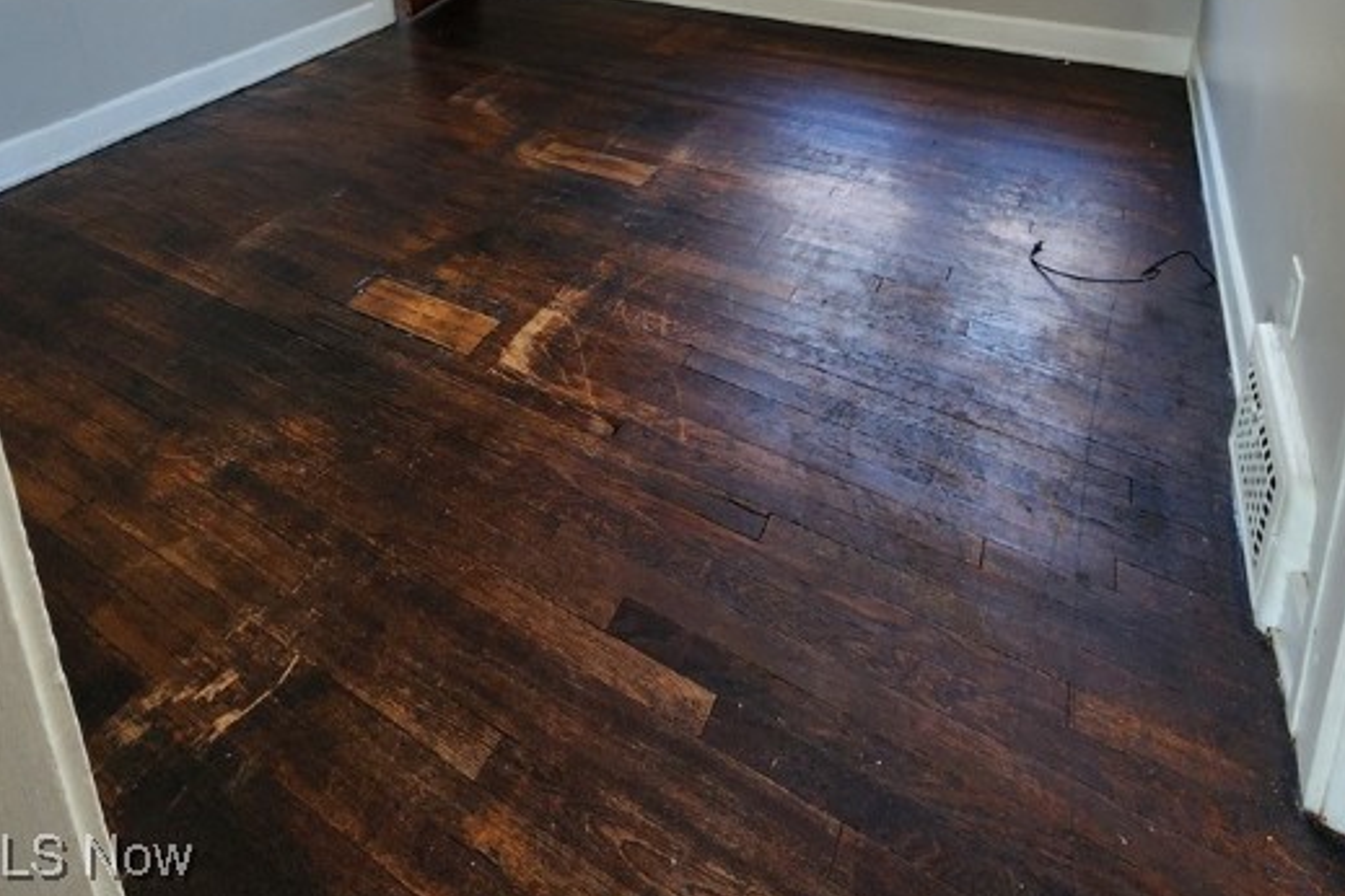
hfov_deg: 84.0
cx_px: 684
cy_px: -80
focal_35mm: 20
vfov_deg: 46.5
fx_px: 747
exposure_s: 1/60
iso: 160
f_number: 2.2
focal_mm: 2.2
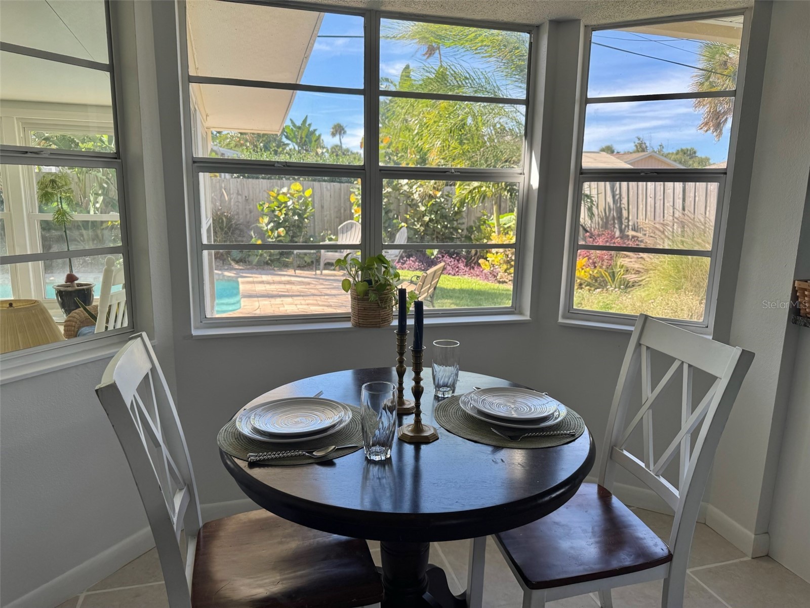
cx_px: 405
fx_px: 562
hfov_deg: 71.6
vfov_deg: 56.8
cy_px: 304
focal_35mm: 24
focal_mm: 6.76
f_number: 1.78
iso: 80
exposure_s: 1/488
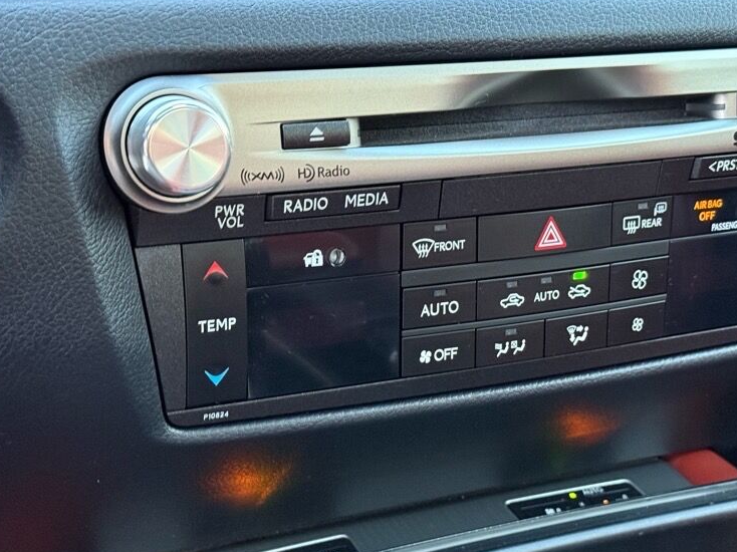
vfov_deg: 21.9
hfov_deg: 28.8
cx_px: 470
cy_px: 356
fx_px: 1426
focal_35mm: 67
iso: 500
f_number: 1.78
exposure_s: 1/25
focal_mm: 6.76
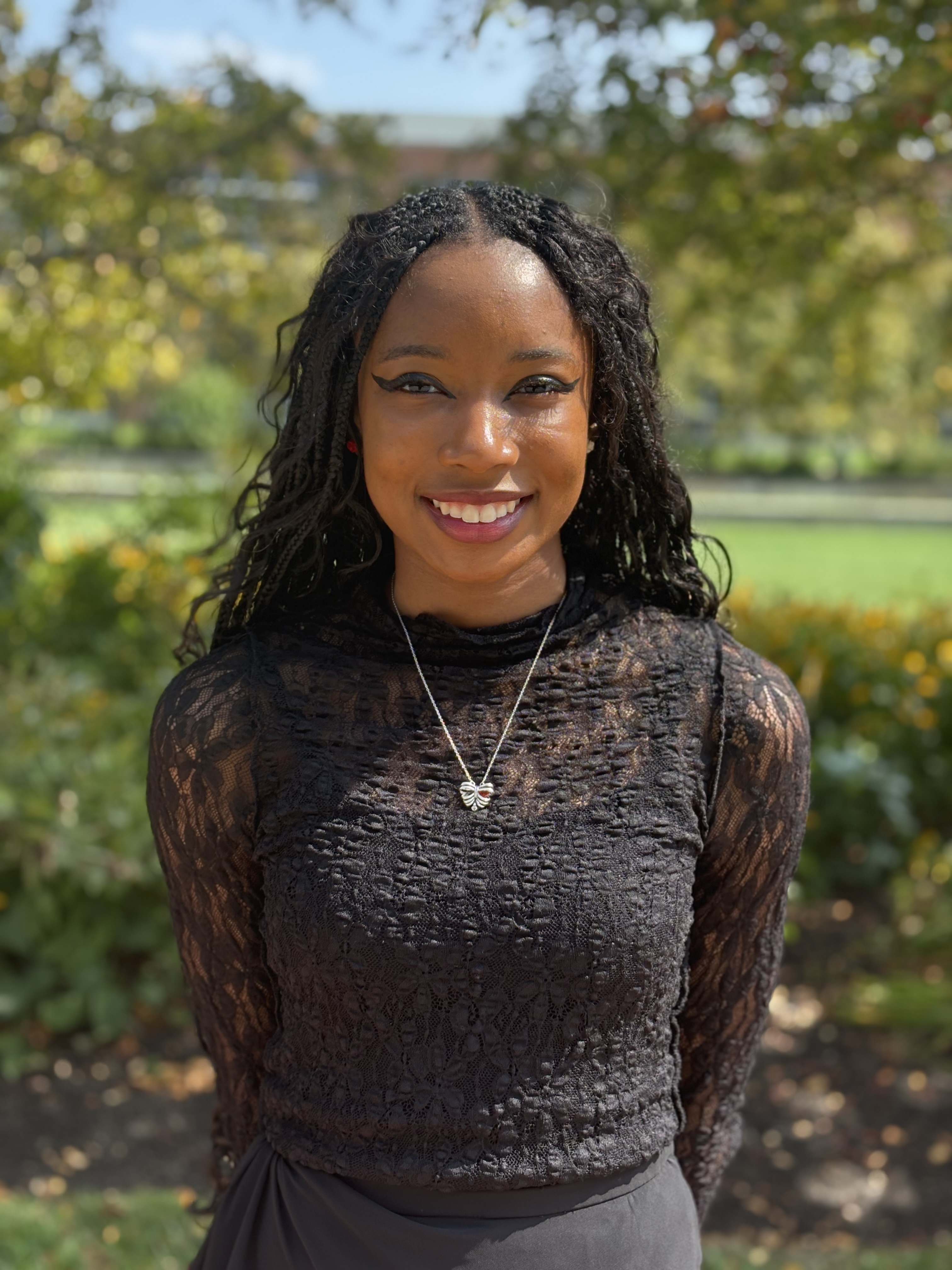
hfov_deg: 28.0
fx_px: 1907
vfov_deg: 36.8
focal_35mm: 52
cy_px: 635
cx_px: 476
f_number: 1.6
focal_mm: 5.96
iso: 32
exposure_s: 1/615
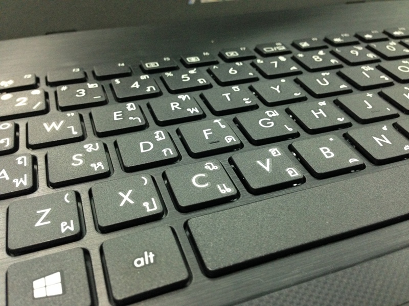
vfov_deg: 42.9
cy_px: 153
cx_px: 204
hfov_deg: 55.4
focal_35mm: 33
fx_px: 390
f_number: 2.4
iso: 320
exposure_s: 1/20
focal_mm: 4.12
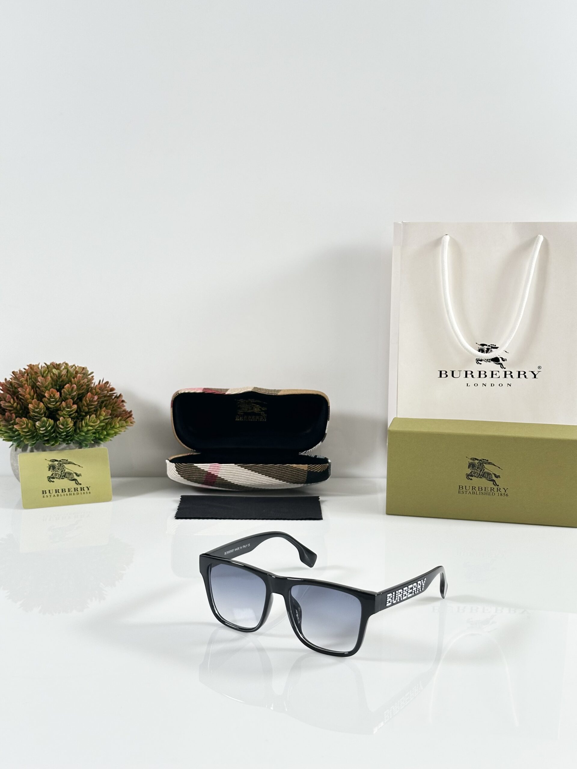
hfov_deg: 30.3
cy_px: 384
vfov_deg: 39.7
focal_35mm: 48
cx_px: 288
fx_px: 1067
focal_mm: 6.86
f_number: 1.78
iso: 80
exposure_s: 1/95
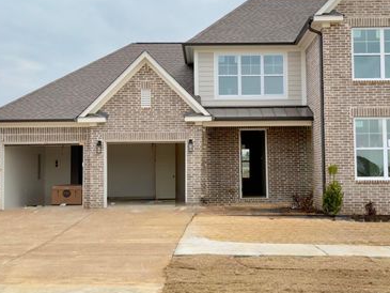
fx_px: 586
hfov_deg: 36.6
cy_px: 107
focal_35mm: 52
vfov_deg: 27.9
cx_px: 237
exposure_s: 1/300
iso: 100
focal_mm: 6.76
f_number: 1.78
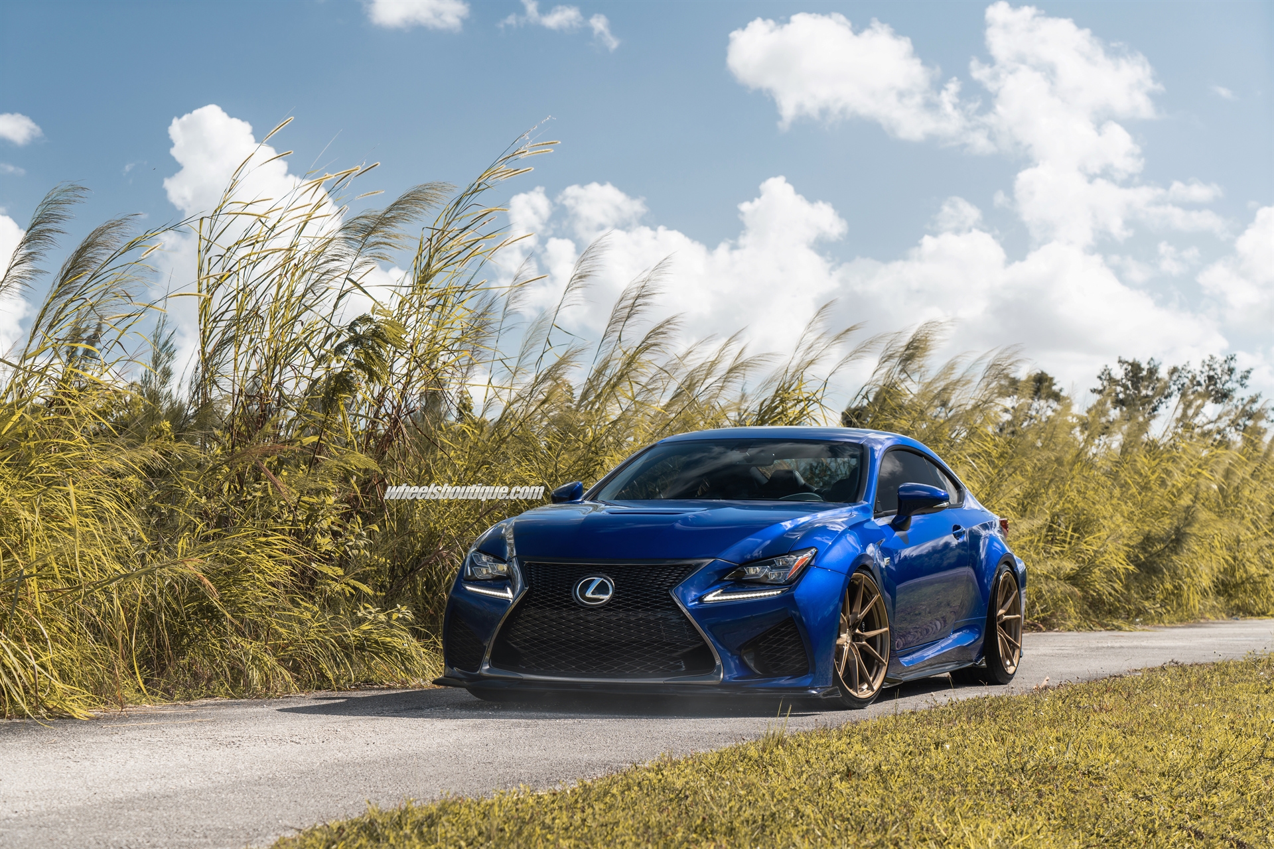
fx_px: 2477
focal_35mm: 70
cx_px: 637
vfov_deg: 19.5
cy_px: 424
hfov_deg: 28.8
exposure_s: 1/250
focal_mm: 70
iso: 125
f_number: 6.3
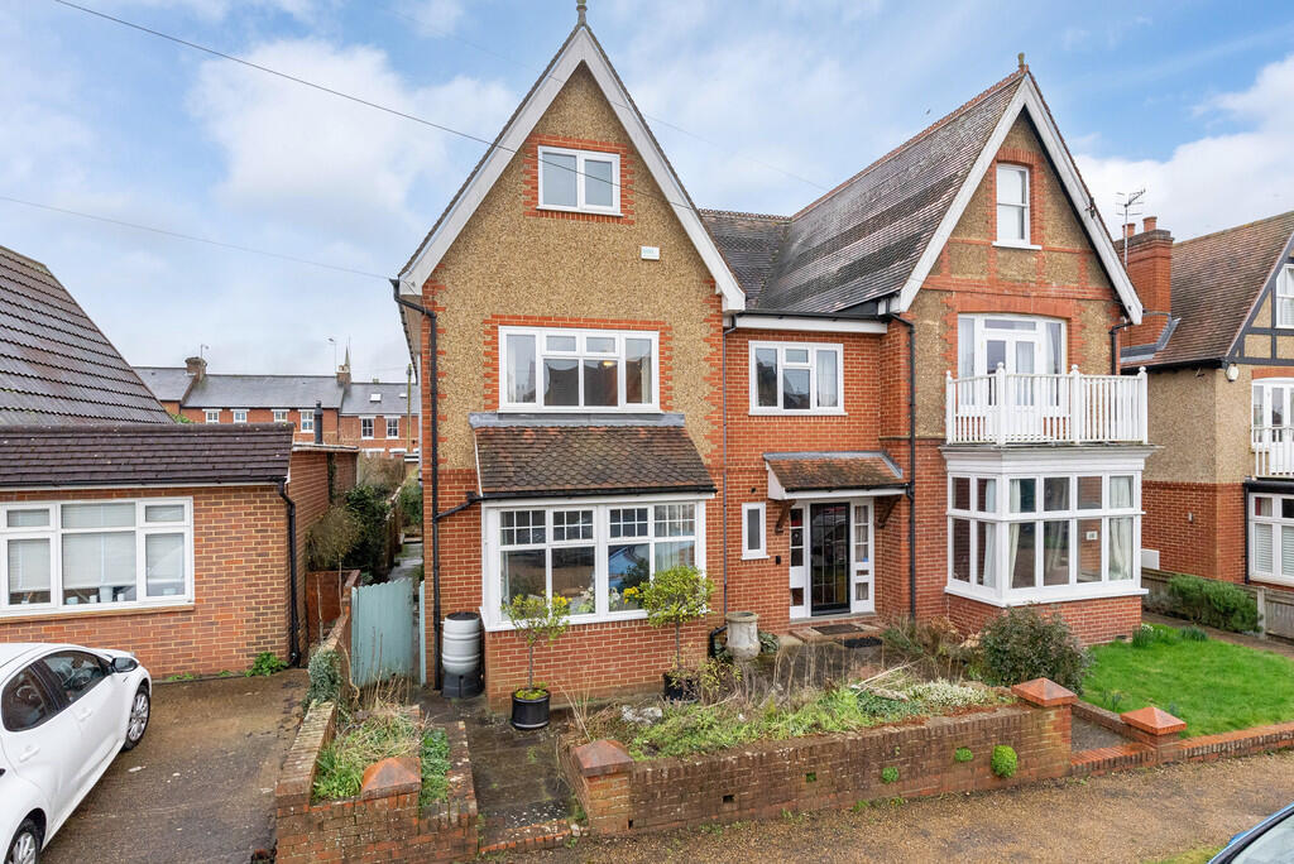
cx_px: 647
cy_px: 432
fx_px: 593
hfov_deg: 94.9
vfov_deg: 72.1
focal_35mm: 16
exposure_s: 1/200
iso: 1250
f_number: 7.1
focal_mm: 16.5
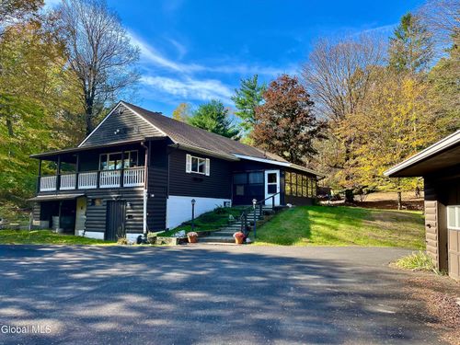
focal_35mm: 26
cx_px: 230
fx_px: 346
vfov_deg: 53.1
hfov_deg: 67.3
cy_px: 172
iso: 50
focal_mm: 5.1
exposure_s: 1/1046
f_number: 1.6
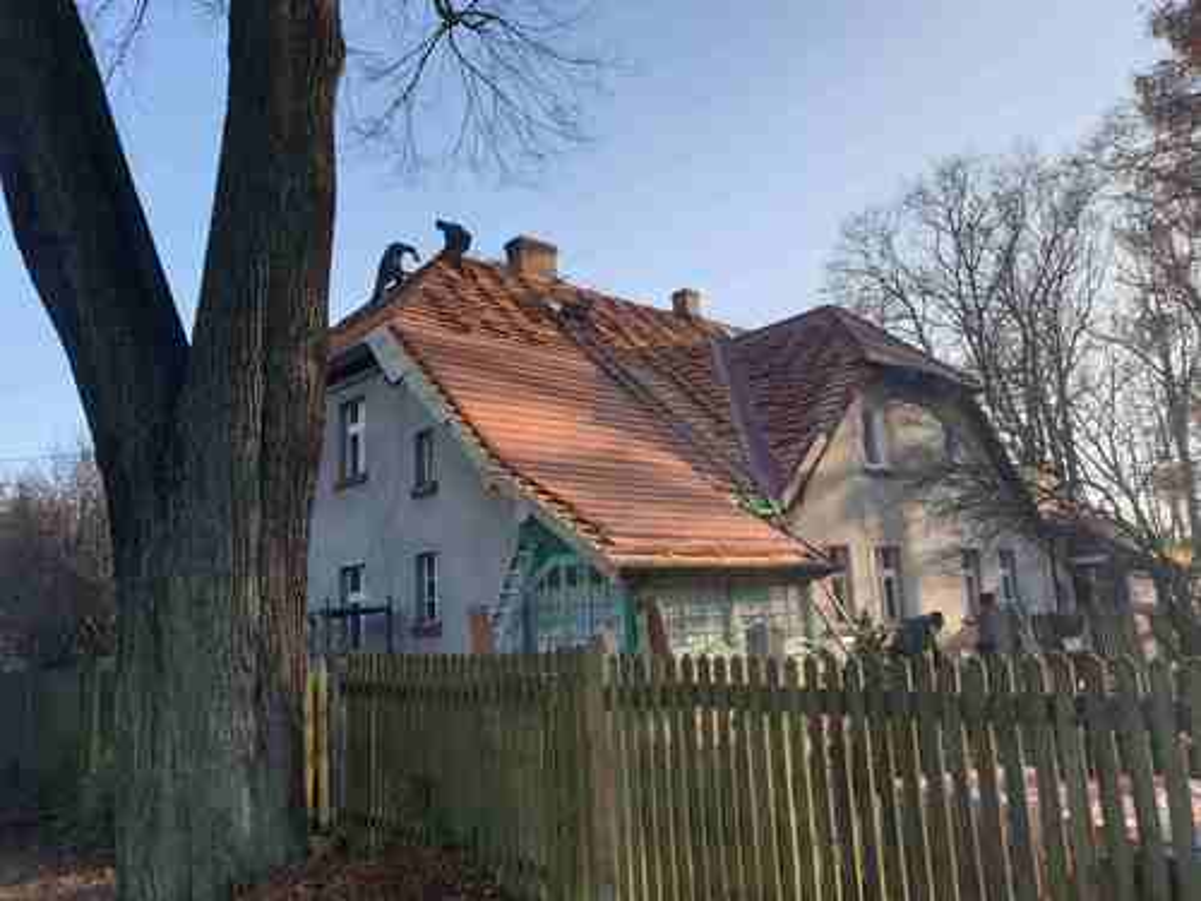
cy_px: 450
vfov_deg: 53.1
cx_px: 600
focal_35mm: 26
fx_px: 902
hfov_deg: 67.3
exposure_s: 1/652
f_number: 2.4
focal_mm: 4.3
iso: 50
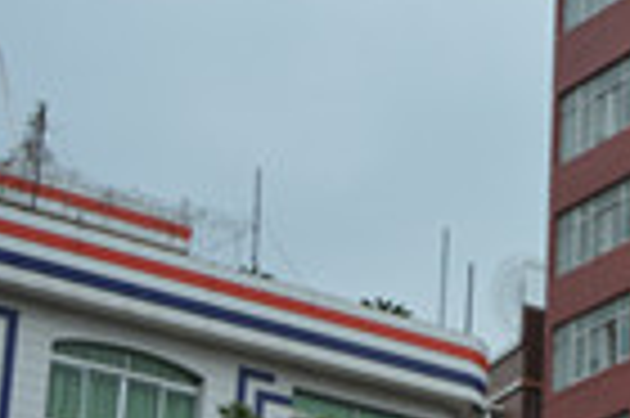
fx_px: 2338
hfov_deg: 14.0
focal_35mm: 134
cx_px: 1053
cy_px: 501
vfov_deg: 10.1
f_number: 5.6
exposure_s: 1/125
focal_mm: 25
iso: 100
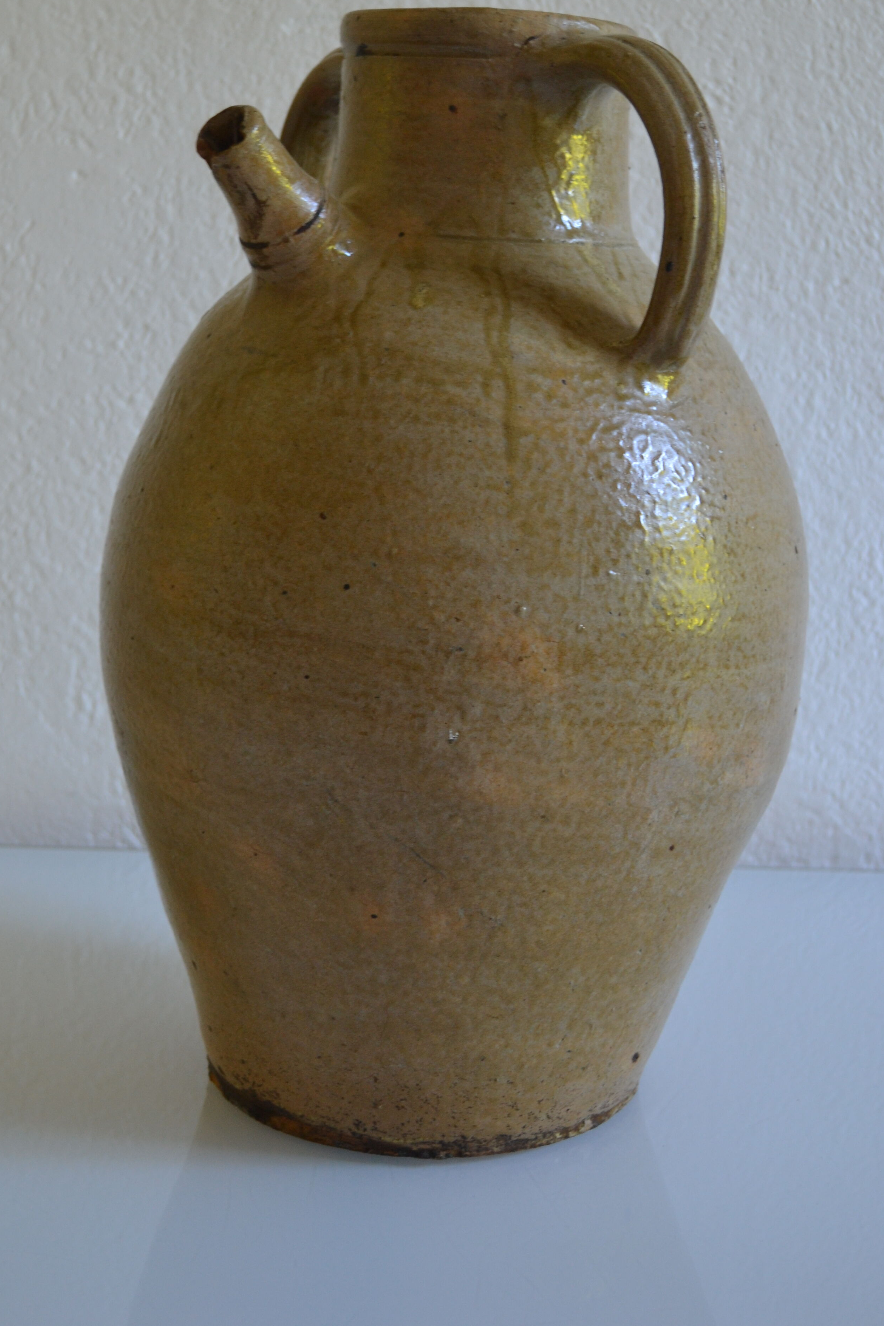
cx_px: 417
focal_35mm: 59
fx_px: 2173
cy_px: 525
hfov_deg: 23.0
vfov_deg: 33.8
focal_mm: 32
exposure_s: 1/20
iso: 400
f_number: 4.8
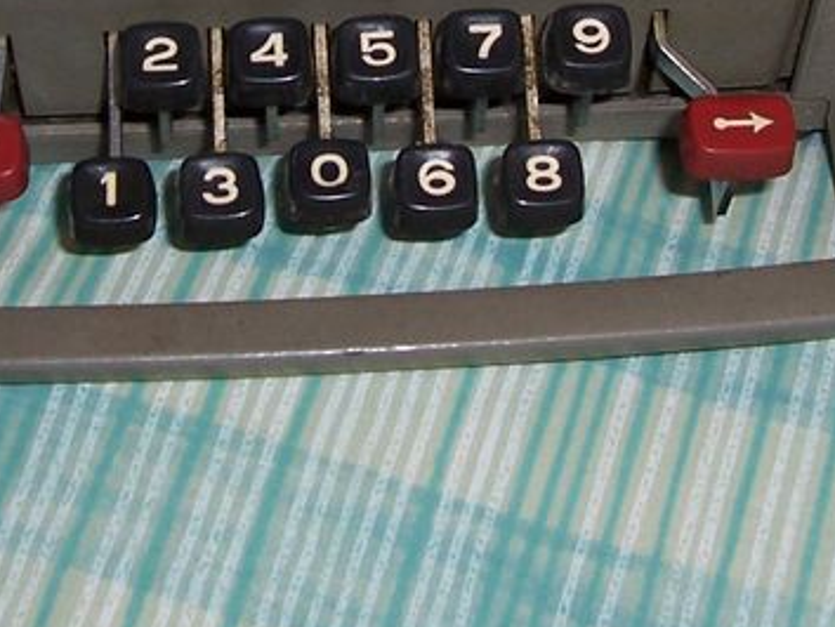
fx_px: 2317
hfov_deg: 20.4
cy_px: -160
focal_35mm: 96
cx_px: 368
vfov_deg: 14.8
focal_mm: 5.6
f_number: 2.7
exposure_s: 1/60
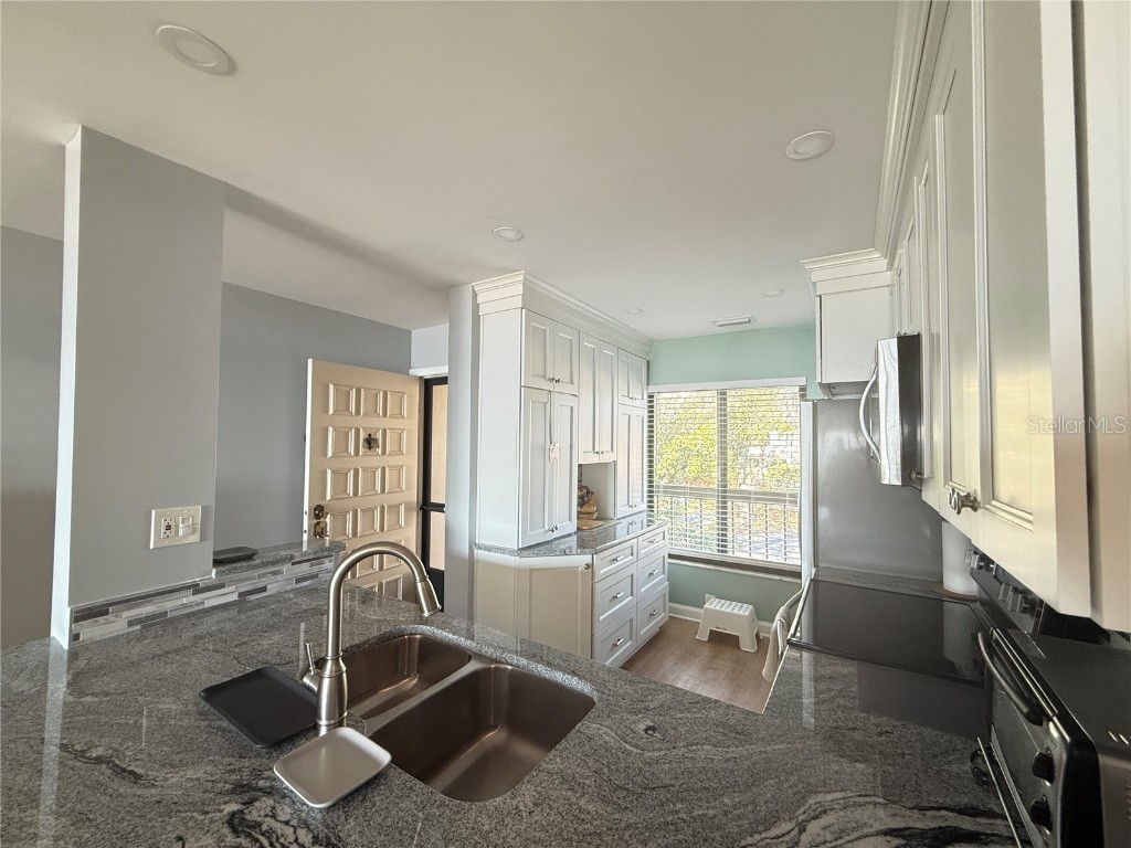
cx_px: 566
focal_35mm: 14
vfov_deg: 85.7
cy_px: 424
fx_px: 457
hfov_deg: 102.1
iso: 320
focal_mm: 2.22
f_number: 2.2
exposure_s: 1/120
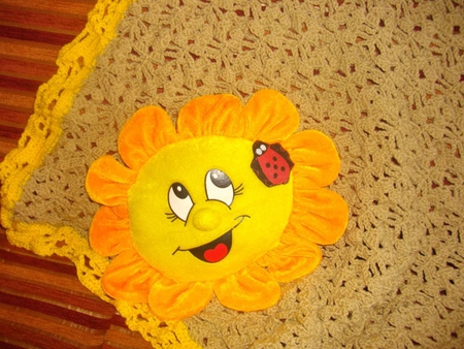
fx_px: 429
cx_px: 232
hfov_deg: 56.8
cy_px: 174
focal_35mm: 32
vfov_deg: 44.2
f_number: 2.9
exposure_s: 1/50
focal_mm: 5.7
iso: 200
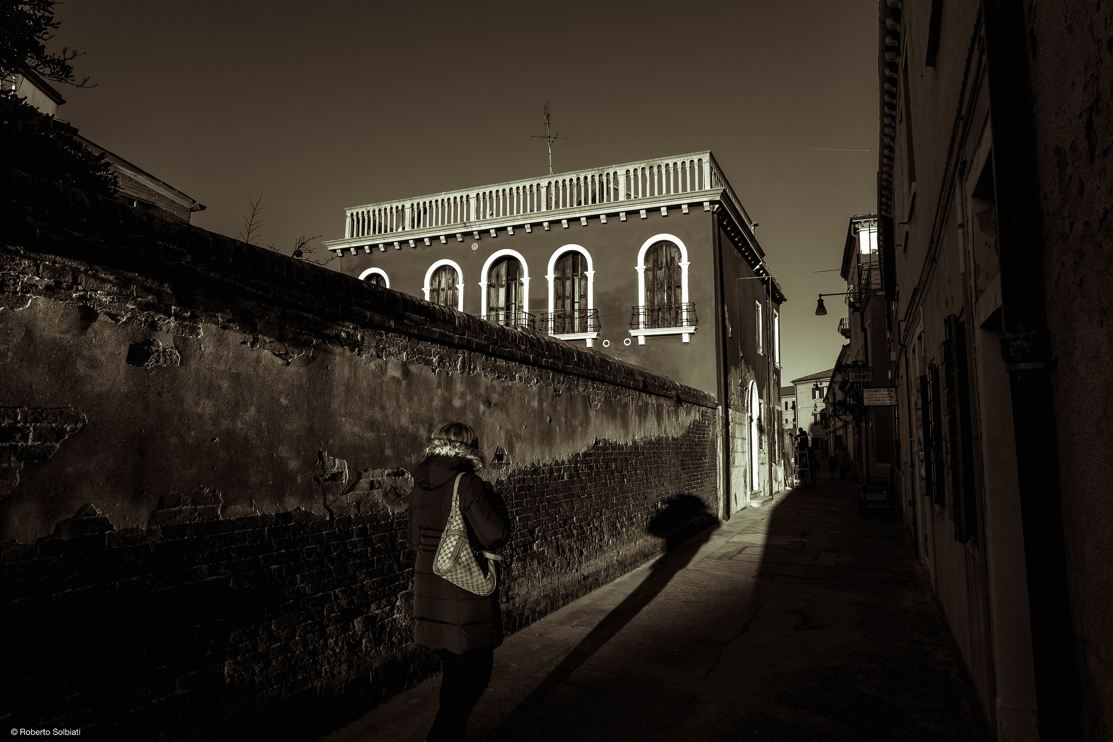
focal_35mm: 23
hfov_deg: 76.1
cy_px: 371
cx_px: 556
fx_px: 711
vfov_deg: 55.1
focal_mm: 15
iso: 200
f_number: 11
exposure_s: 1/250
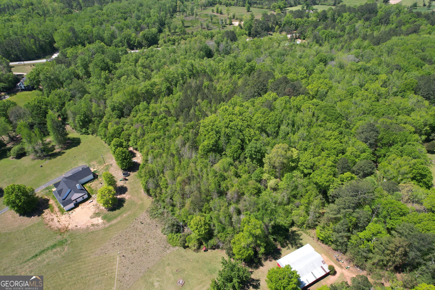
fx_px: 266
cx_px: 218
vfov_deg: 57.2
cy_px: 145
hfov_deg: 78.6
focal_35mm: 22
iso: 100
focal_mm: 8.38
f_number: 2.8
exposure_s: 1/1000
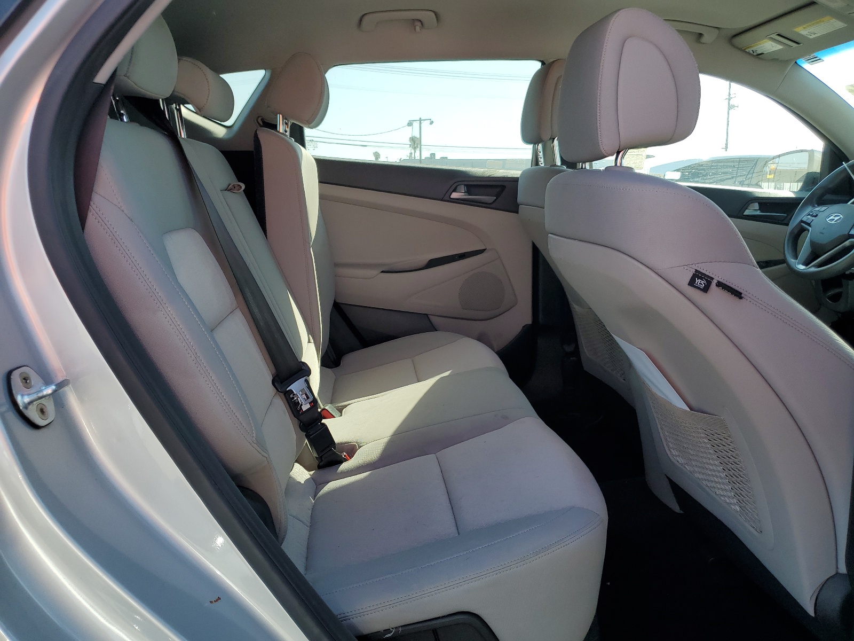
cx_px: 427
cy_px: 320
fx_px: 641
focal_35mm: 26
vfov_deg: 53.1
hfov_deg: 67.3
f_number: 1.5
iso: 50
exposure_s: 1/667
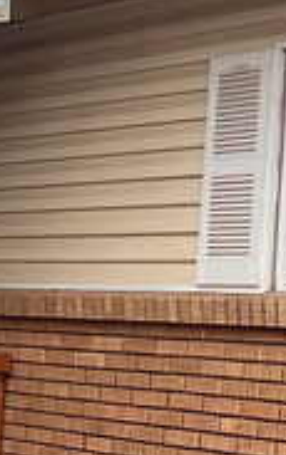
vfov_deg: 13.4
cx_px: -293
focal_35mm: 154
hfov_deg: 8.1
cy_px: 430
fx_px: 1913
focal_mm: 5.7
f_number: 1.5
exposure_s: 1/949
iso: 50
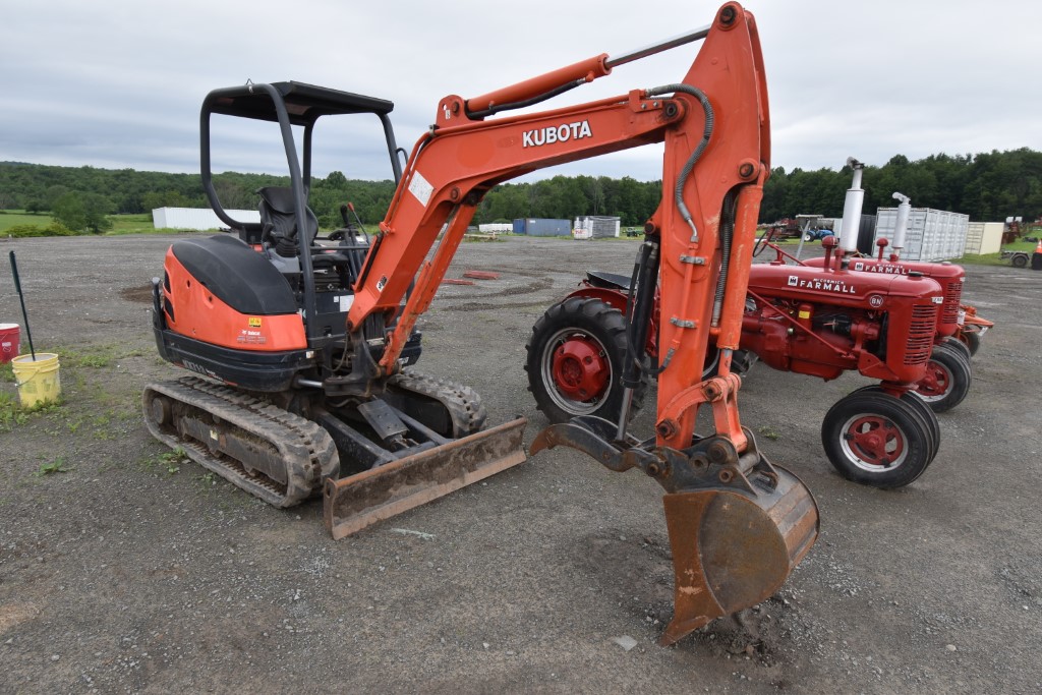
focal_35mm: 21
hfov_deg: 81.2
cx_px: 521
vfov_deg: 59.5
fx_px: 608
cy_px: 348
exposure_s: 1/320
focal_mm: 14
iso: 200
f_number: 9
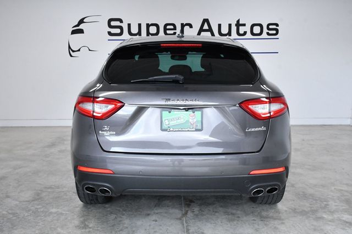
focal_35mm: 39
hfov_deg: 49.6
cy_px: 117
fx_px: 381
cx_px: 176
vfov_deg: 34.2
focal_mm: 26
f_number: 9
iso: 2500
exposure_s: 1/320
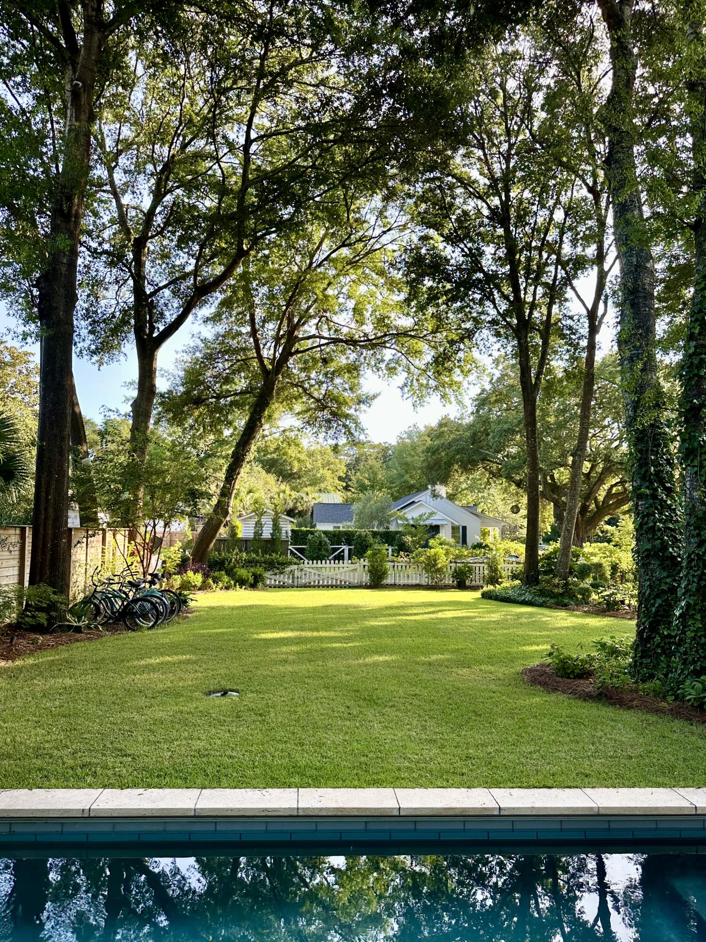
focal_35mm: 24
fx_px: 653
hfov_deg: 56.8
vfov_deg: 71.6
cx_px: 353
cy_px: 471
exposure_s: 1/448
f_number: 1.78
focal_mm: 6.86
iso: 80
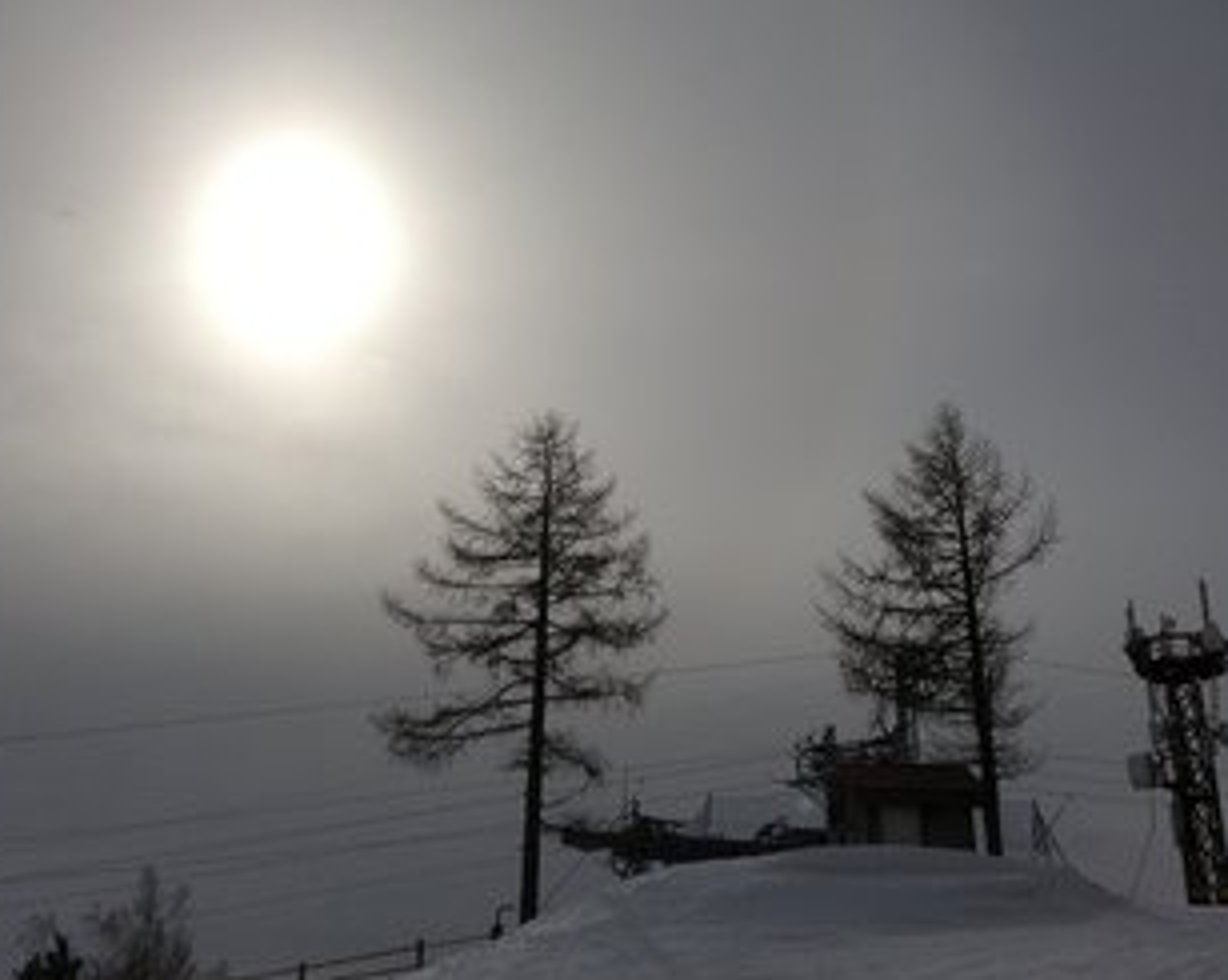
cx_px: 612
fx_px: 1525
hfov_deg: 43.9
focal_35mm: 42
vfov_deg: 35.6
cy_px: 528
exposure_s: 1/10870
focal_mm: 4.13
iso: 50
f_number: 2.4
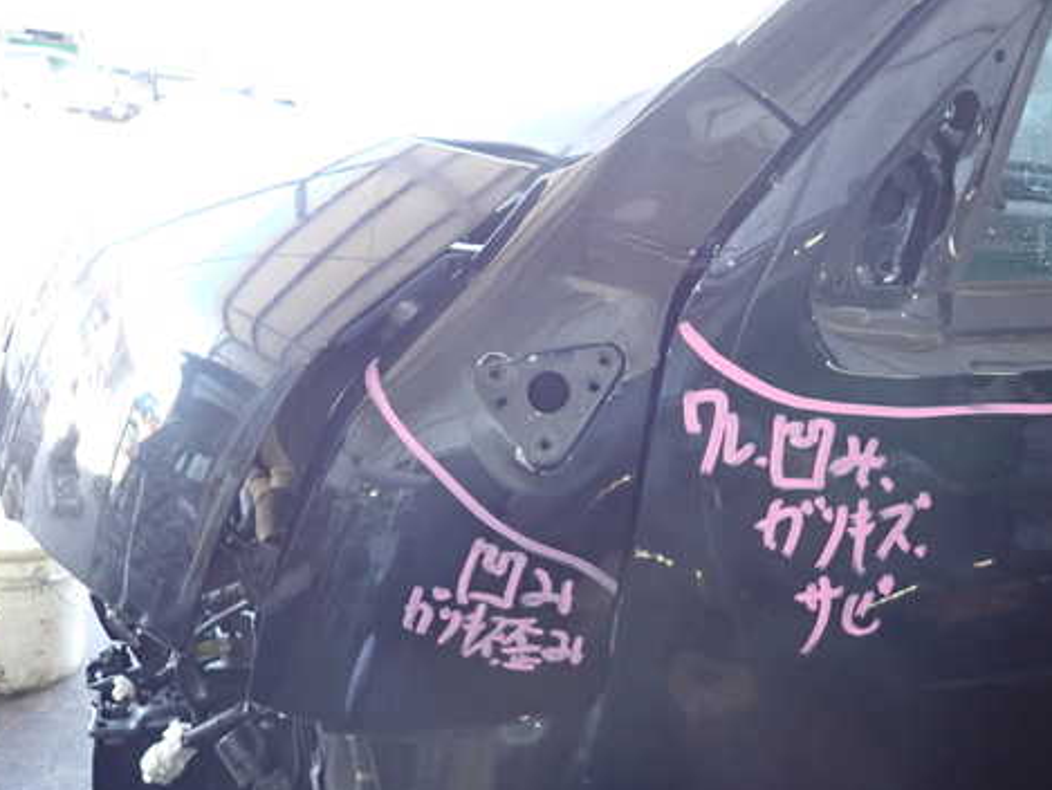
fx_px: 973
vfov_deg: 44.2
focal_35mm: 32
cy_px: 373
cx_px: 534
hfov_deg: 56.8
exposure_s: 1/100
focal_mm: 4.5
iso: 400
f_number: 2
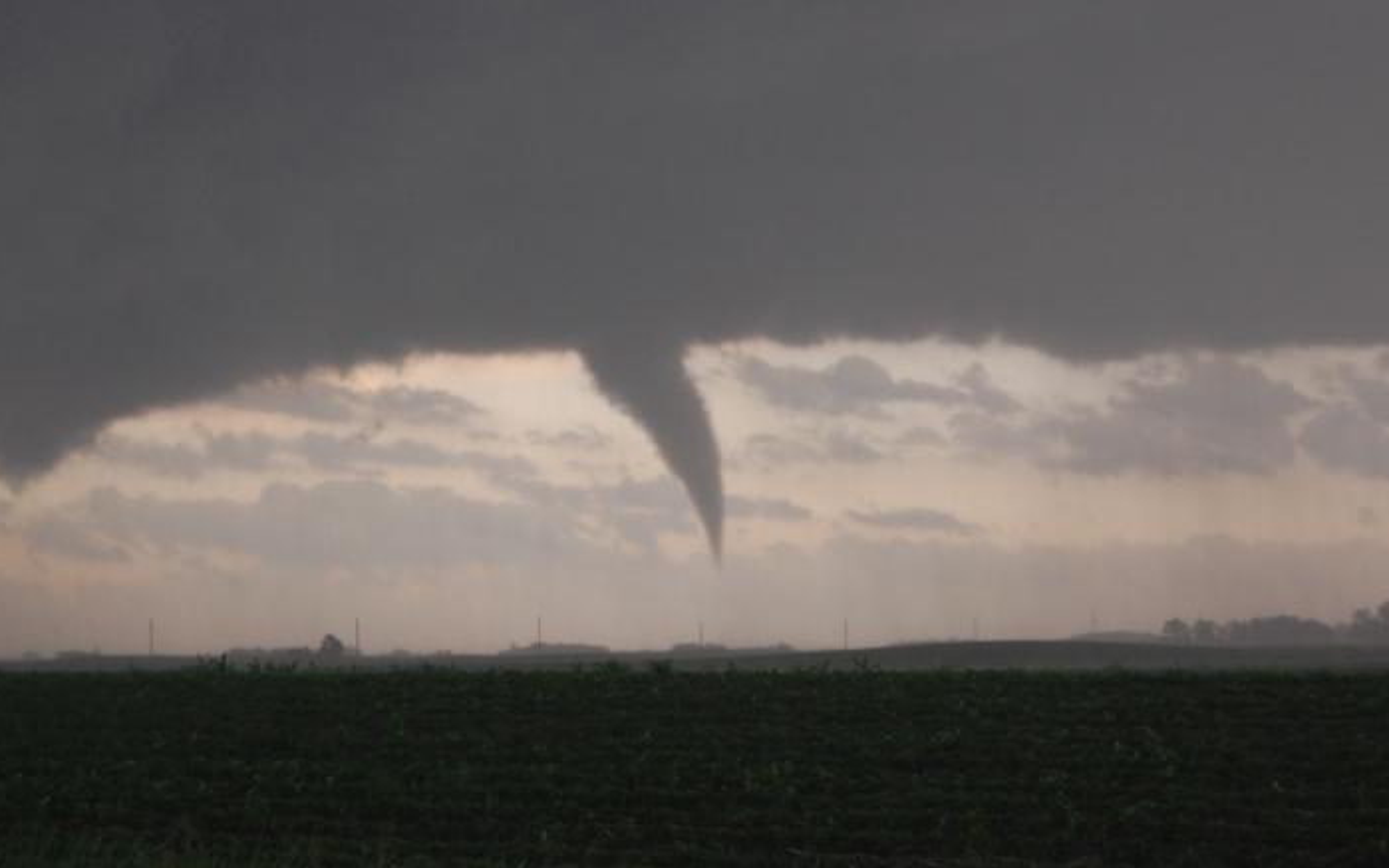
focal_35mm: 85
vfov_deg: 15.4
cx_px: 594
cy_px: 500
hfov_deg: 24.3
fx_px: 3218
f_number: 5
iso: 400
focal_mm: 38
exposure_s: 1/40
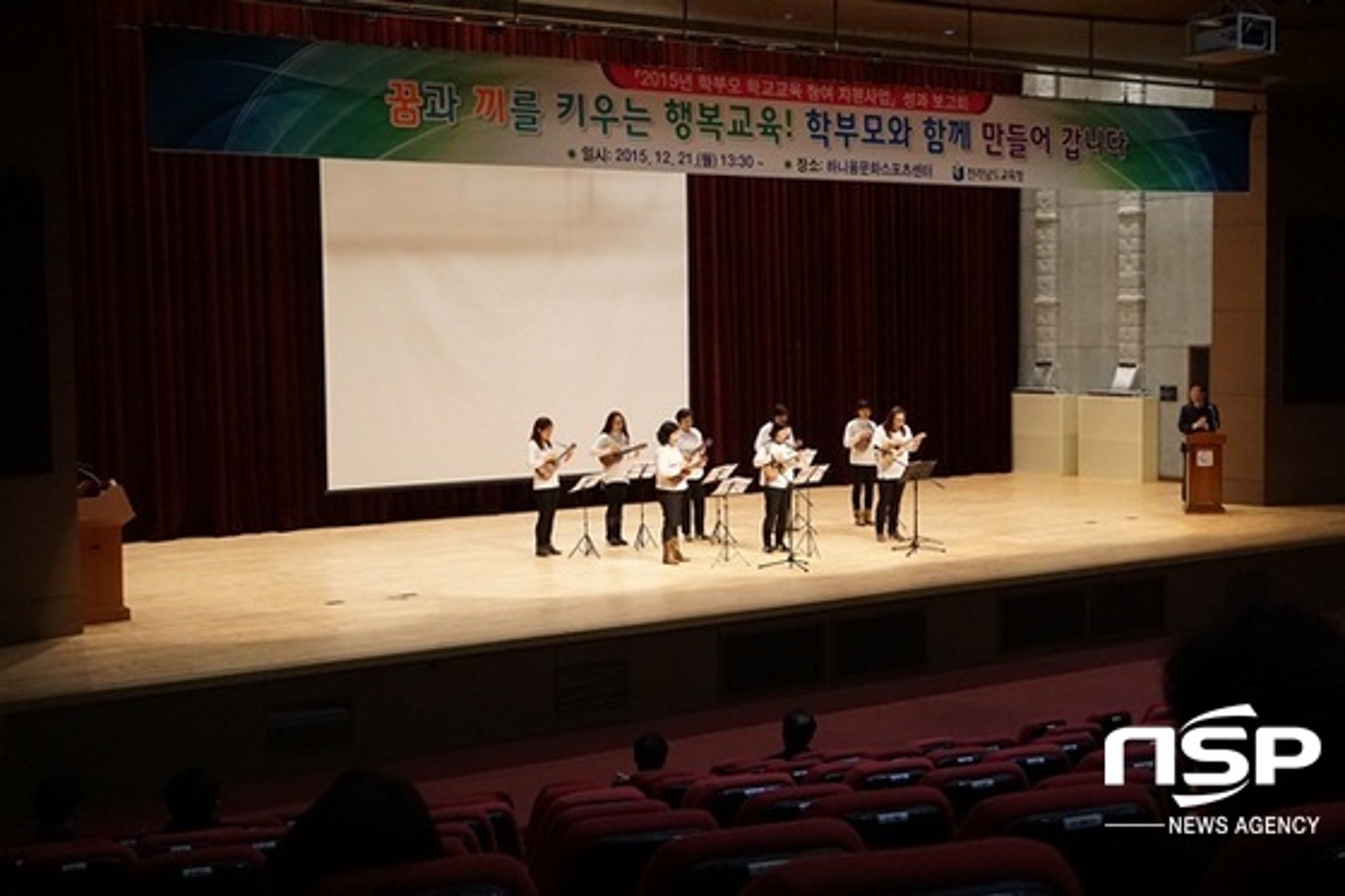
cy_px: 448
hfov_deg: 42.3
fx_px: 1737
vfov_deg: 28.9
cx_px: 672
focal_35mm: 46
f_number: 5
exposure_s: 1/100
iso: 3200
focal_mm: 31
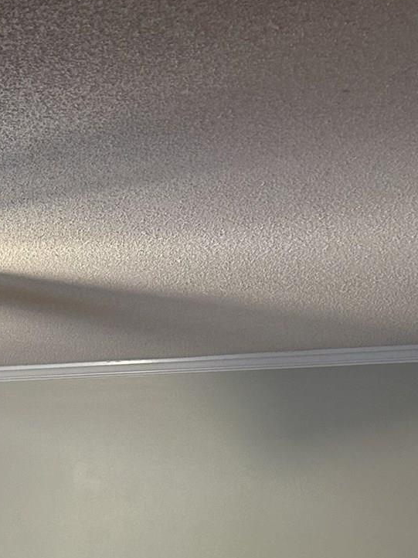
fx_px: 1337
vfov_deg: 20.1
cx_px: -182
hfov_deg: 16.4
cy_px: 854
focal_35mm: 83
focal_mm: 5.7
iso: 200
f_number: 1.5
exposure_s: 1/60
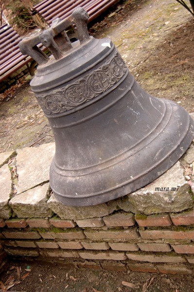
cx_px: 97
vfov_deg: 42.4
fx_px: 376
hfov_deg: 28.9
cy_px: 146
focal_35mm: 46
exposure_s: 1/100
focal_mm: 31
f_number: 5
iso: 400
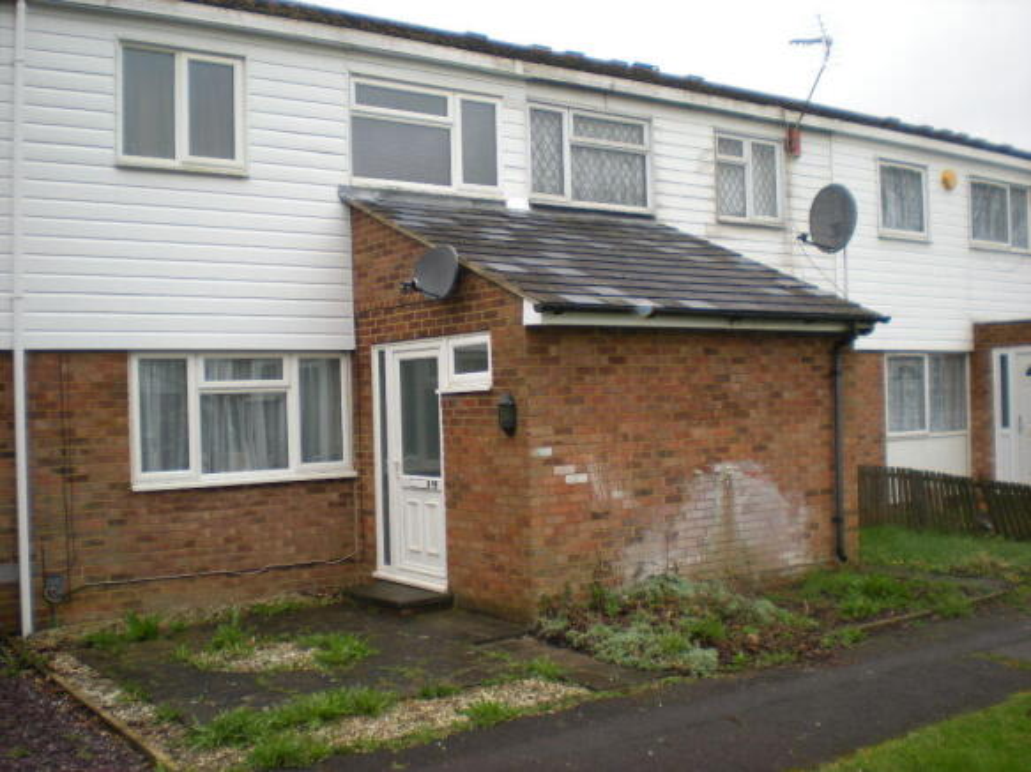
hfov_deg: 49.0
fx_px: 1132
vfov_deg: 37.7
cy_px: 386
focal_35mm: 38
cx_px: 516
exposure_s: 1/115
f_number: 3.1
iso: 89
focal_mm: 6.3
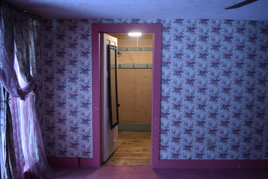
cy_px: 90
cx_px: 134
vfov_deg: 40.0
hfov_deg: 57.2
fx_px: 246
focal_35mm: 33
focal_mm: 22
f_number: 3.8
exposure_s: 1/60
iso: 1400
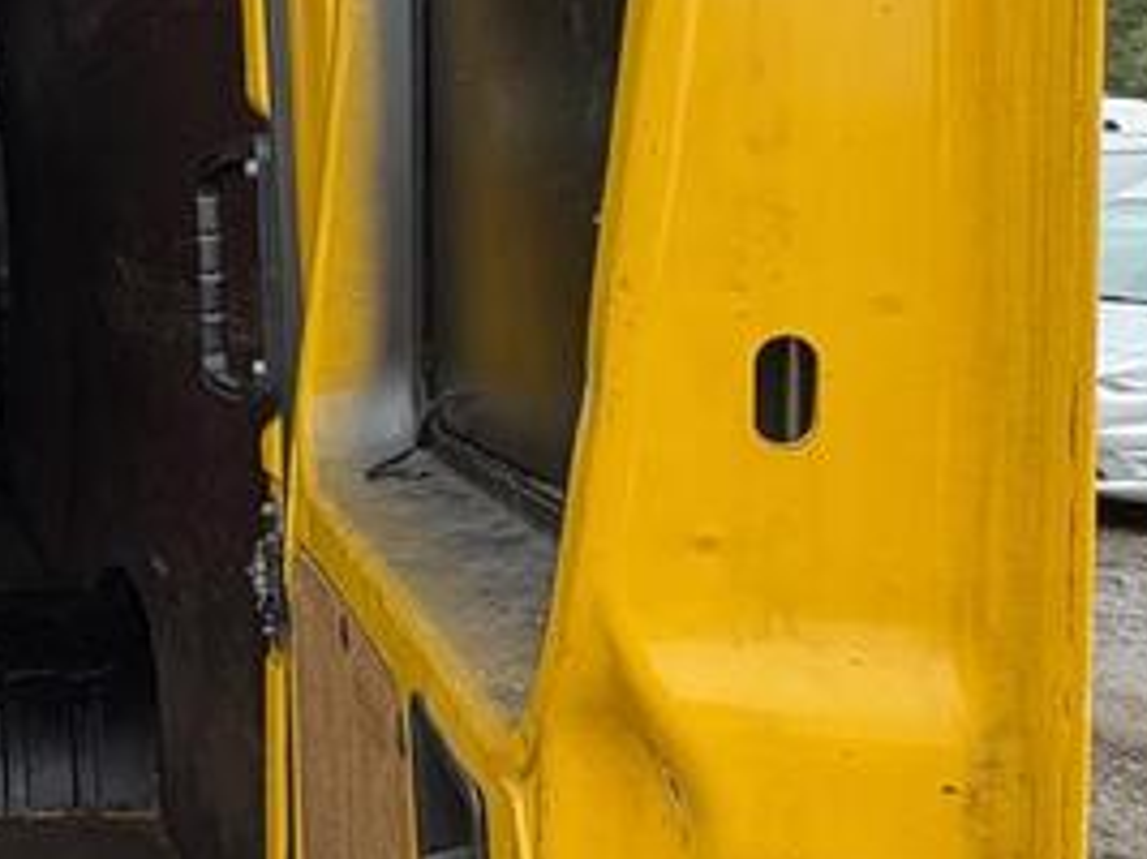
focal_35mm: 47
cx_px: -163
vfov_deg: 30.7
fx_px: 1557
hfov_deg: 34.1
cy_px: 326
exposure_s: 1/99
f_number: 2.2
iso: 160
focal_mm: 2.22
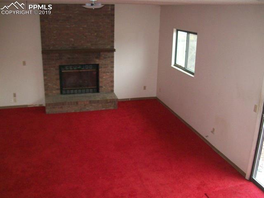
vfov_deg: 39.7
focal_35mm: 36
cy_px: 99
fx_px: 275
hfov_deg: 51.4
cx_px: 132
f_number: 2.7
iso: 200
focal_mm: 6
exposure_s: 1/64
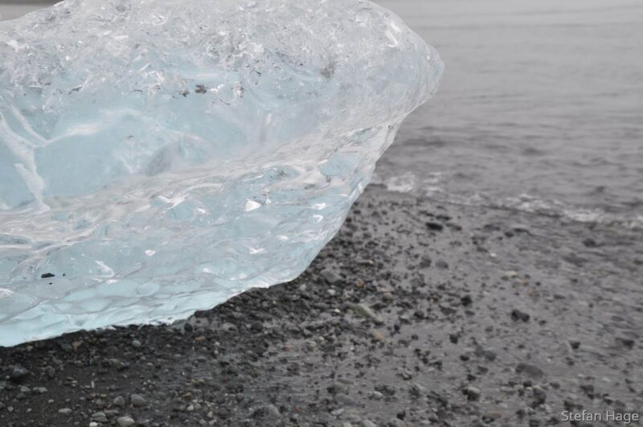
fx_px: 963
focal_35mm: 54
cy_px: 214
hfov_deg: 36.9
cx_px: 322
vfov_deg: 25.0
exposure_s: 1/125
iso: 250
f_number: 5.6
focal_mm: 36
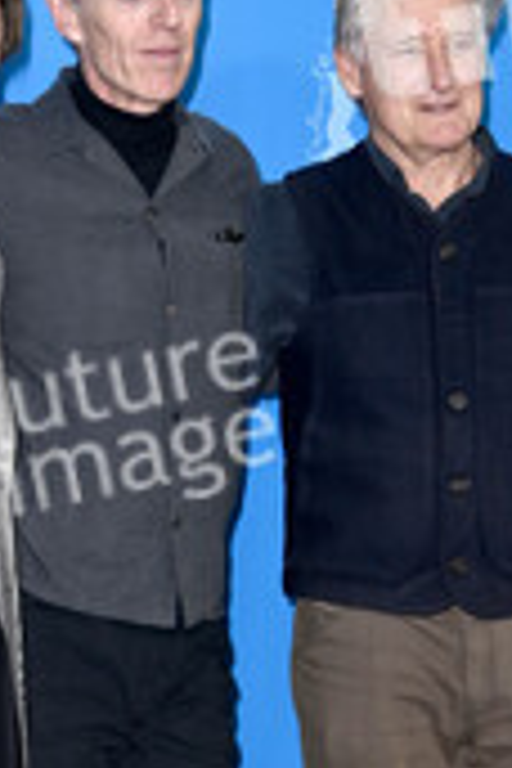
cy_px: 665
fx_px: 3093
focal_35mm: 145
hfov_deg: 9.5
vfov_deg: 14.0
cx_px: 175
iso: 640
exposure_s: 1/250
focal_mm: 62
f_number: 5.6
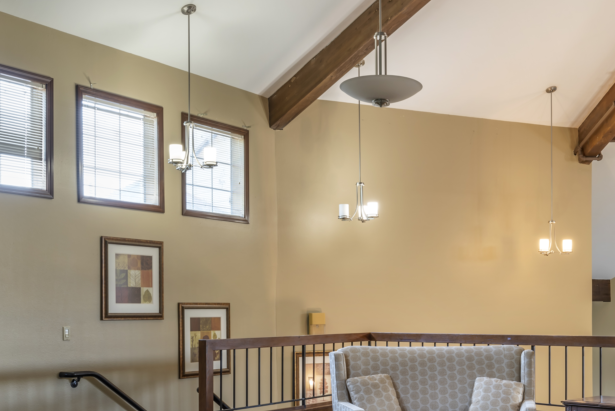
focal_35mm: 46
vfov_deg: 28.3
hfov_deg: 42.6
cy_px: 358
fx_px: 786
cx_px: 359
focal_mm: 23
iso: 160
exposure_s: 1/4
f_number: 11
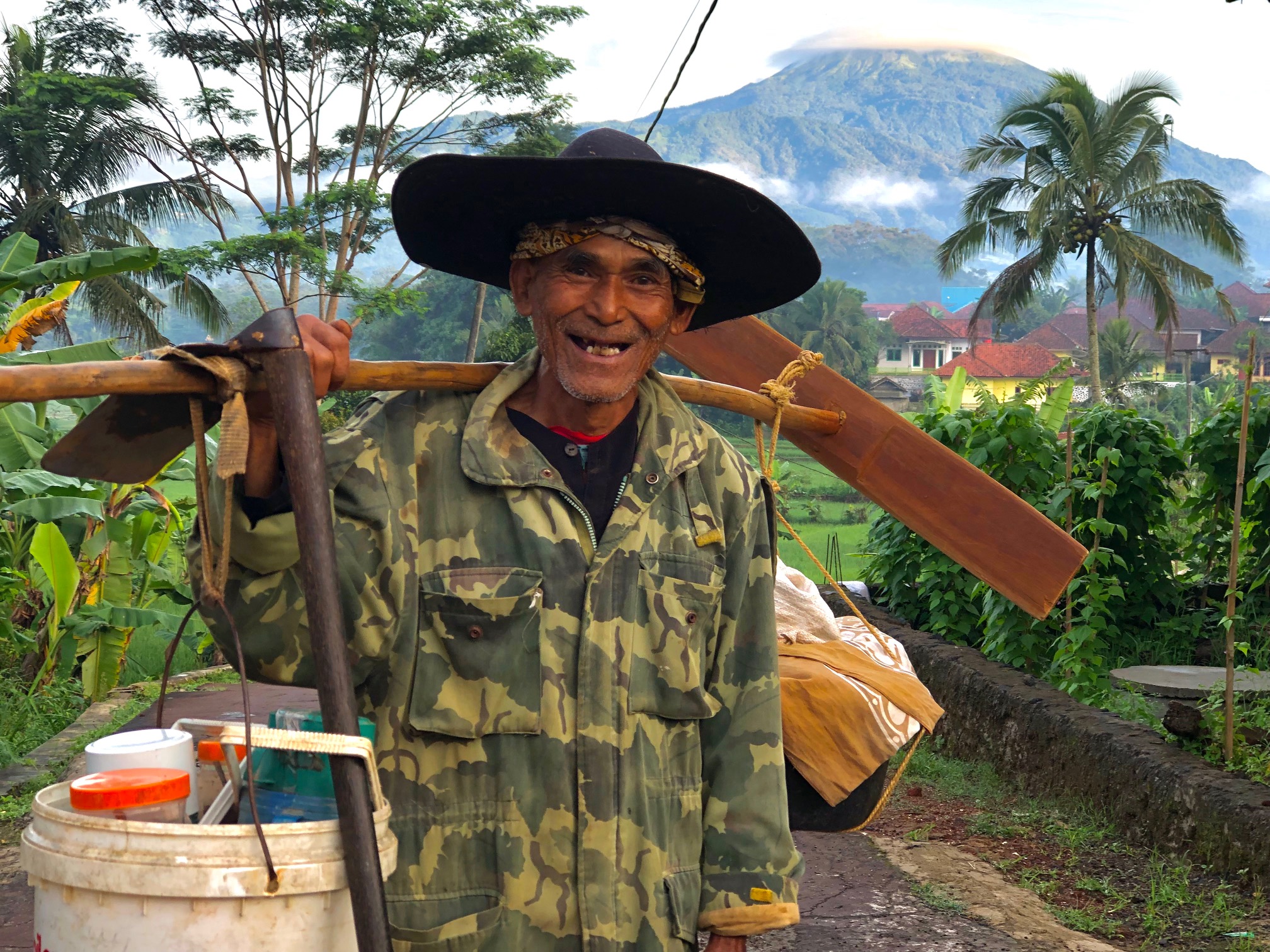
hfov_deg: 33.8
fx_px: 2091
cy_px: 476
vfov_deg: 25.7
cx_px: 635
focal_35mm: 57
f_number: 2.8
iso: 20
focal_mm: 6.6
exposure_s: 1/130
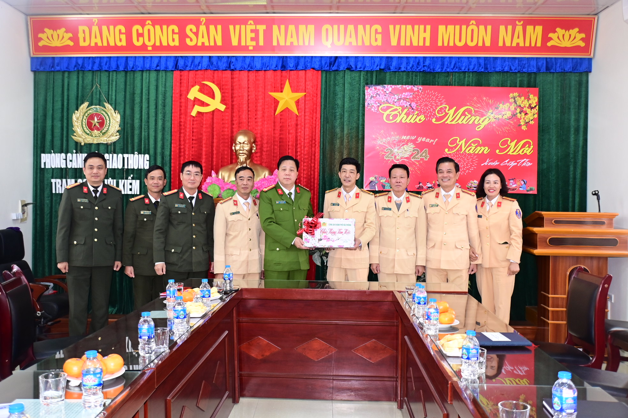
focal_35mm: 34
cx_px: 314
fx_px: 593
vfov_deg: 38.9
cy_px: 209
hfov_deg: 55.8
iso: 1000
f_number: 5
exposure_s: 1/200
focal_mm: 23
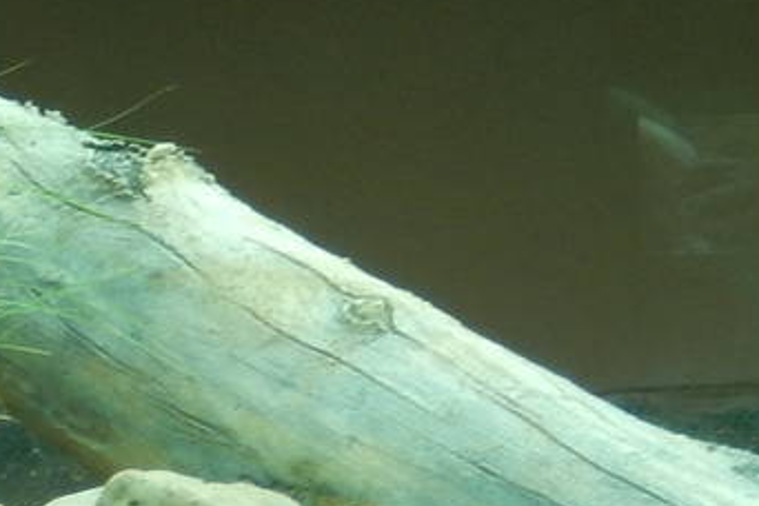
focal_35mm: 569
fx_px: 11995
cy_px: 748
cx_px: 362
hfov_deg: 3.6
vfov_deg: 2.4
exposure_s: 1/60
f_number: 5.5
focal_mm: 21
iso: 125
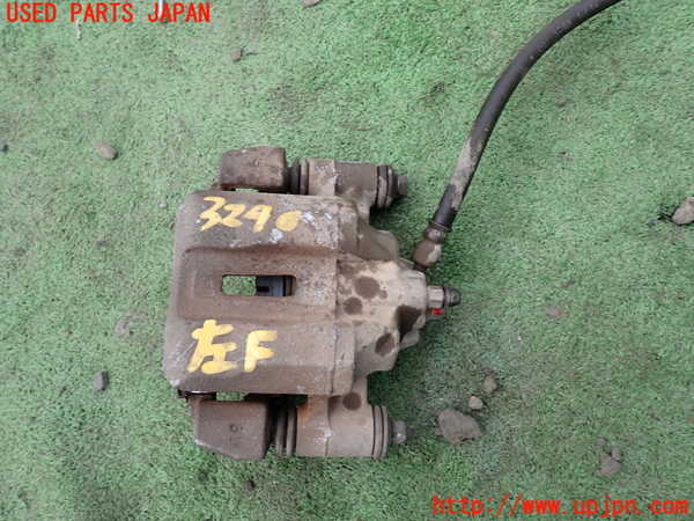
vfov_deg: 54.9
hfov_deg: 69.4
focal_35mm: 25
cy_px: 260
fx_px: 501
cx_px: 347
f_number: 2.8
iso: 100
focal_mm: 4.5
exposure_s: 1/400
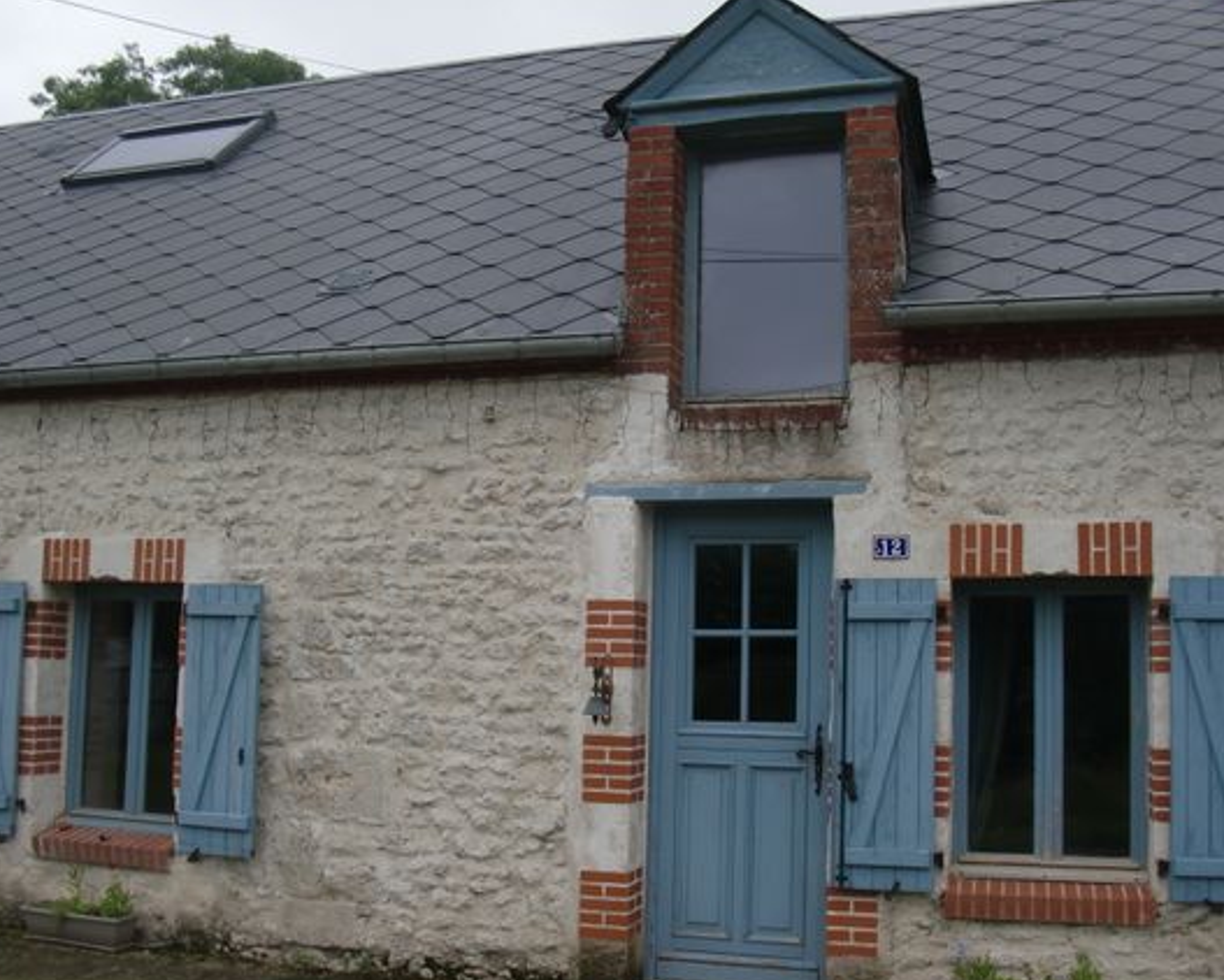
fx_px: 1450
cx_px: 622
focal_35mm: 40
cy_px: 495
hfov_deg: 45.8
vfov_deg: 37.4
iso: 64
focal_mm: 6.3
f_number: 2.8
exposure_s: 1/400
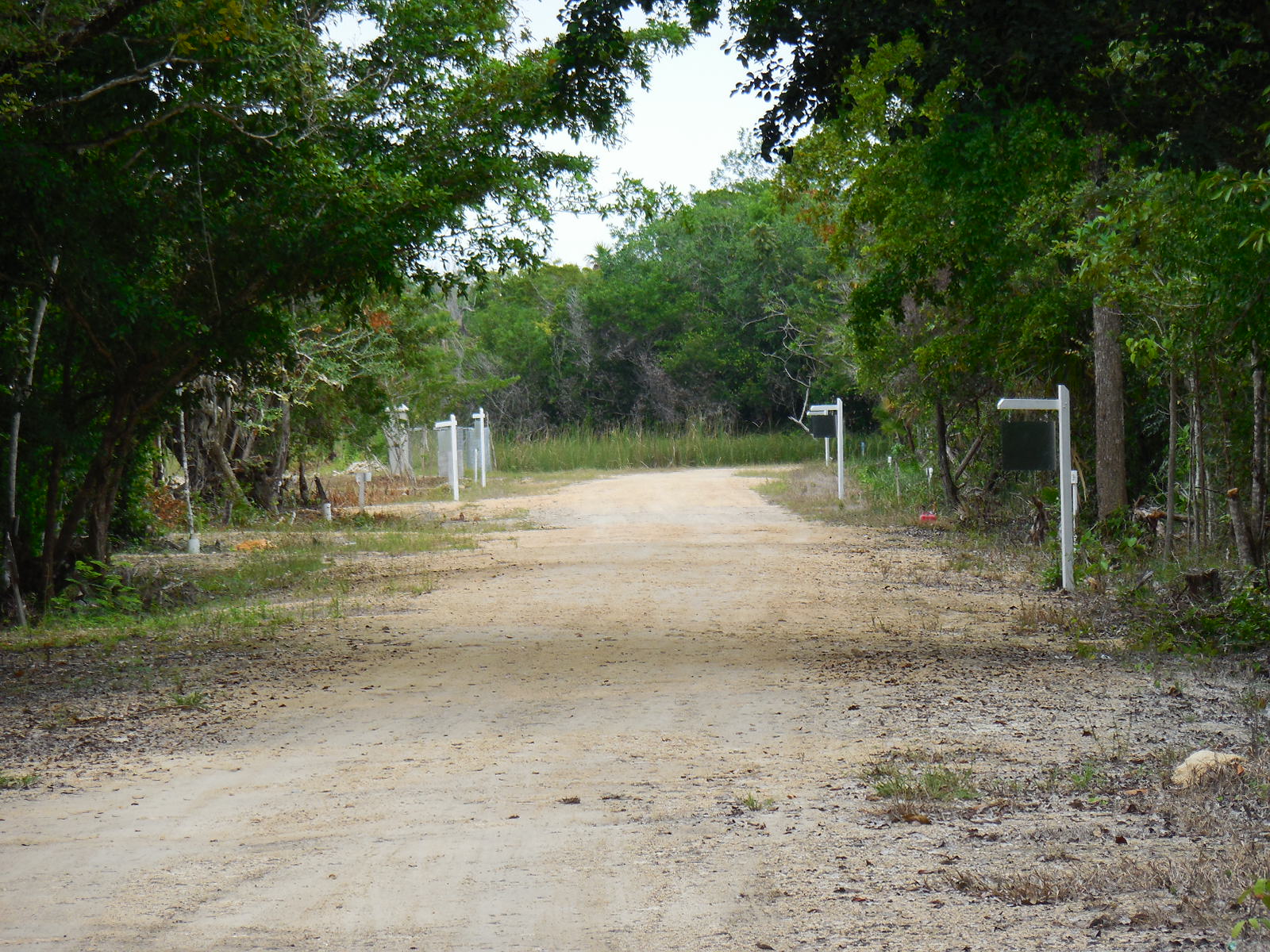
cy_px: 476
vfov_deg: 6.7
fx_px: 8181
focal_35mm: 223
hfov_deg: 8.9
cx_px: 635
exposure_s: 1/200
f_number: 5.8
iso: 125
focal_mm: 39.8
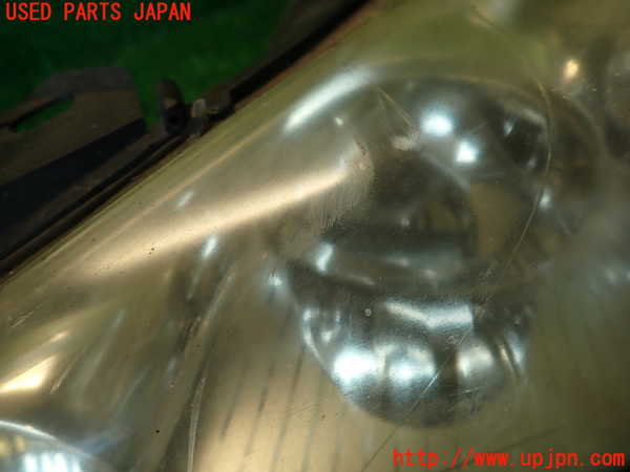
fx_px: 455
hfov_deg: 69.4
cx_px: 315
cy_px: 236
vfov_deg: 54.9
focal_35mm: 25
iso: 100
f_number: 2
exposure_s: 1/80
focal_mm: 4.5
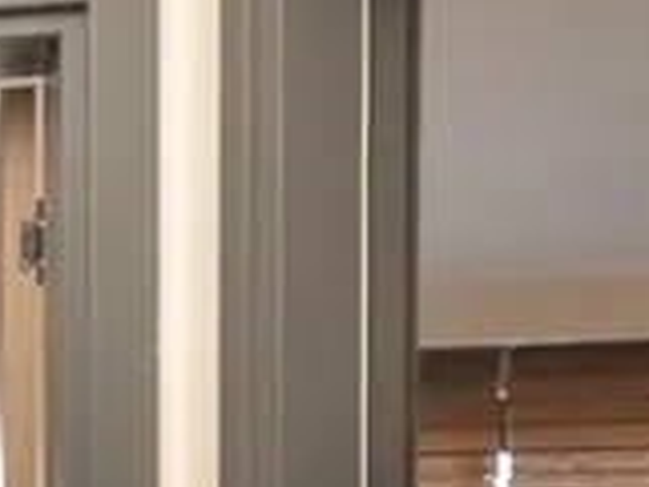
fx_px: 1426
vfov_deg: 17.3
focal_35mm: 76
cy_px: 749
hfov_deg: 20.1
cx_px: -447
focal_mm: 10
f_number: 4
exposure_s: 1/60
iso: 280
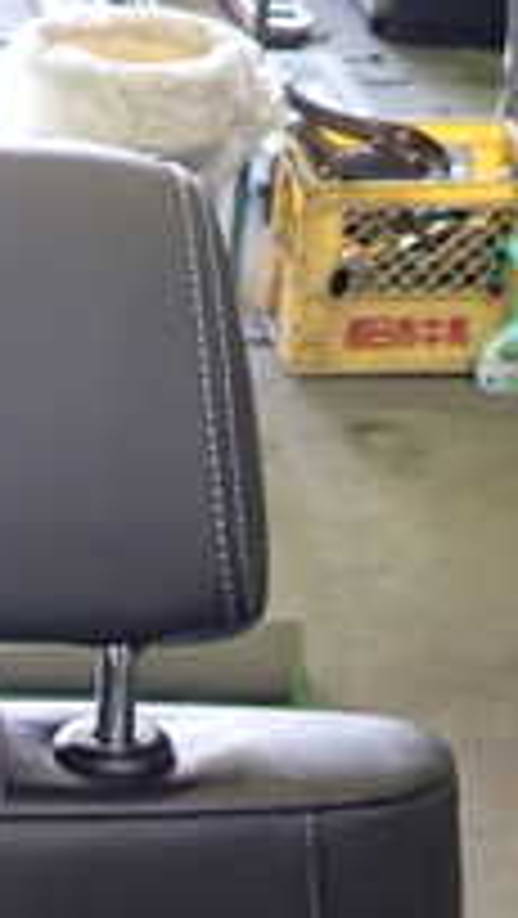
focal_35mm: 80
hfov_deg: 14.7
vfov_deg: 24.8
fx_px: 1950
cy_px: 994
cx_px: -72
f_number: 2
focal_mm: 4.5
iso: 400
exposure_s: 1/30
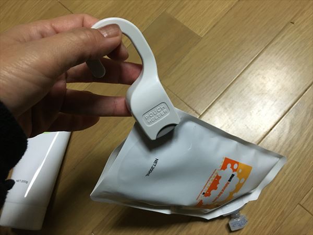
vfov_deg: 48.2
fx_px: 262
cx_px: 156
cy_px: 118
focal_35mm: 29
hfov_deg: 61.7
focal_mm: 4.15
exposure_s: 1/30
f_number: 2.2
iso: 200
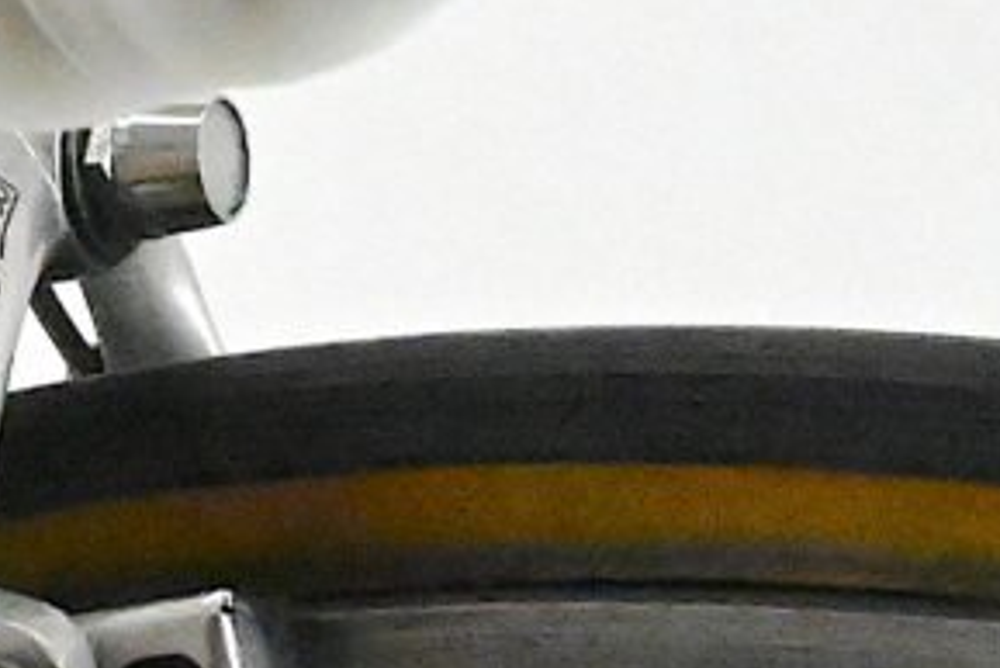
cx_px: -298
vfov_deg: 2.9
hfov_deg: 4.4
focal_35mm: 465
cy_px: -815
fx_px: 12923
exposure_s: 1/640
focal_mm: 70
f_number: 20
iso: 22800
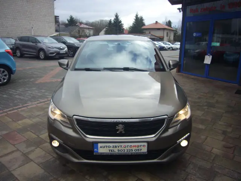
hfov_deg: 63.4
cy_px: 90
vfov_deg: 49.7
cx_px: 120
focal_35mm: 28
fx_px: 195
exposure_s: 1/320
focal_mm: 4.6
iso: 80
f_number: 2.8
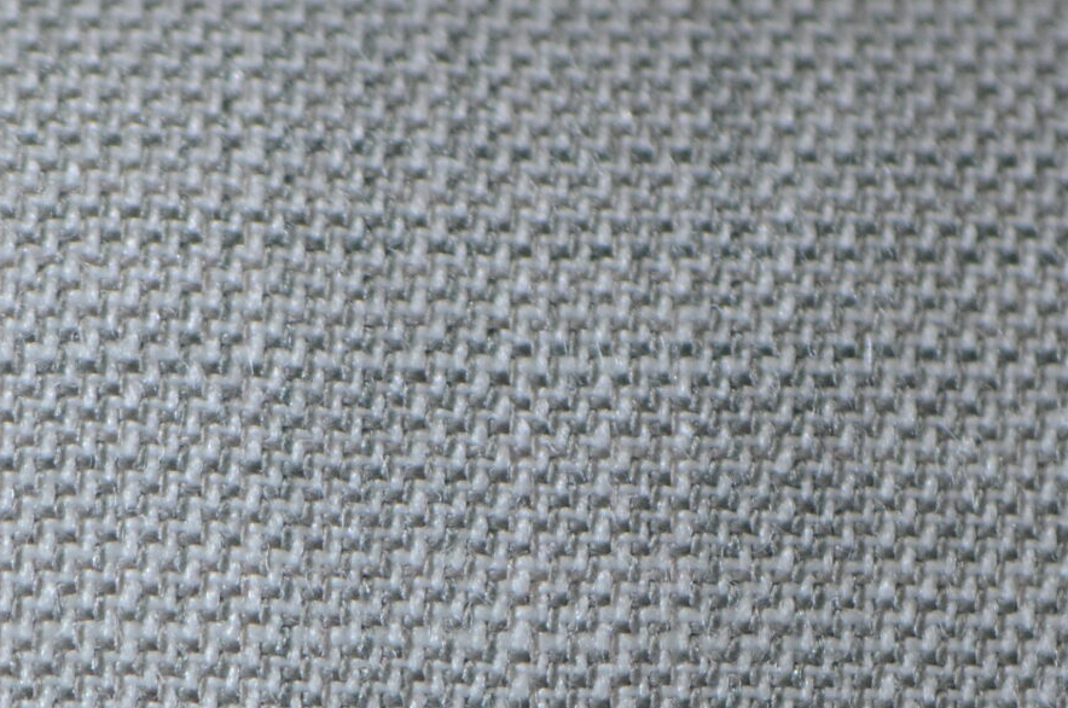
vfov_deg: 3.5
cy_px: 784
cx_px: 777
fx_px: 11579
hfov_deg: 5.3
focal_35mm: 391
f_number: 3.8
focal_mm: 90
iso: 800
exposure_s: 1/125
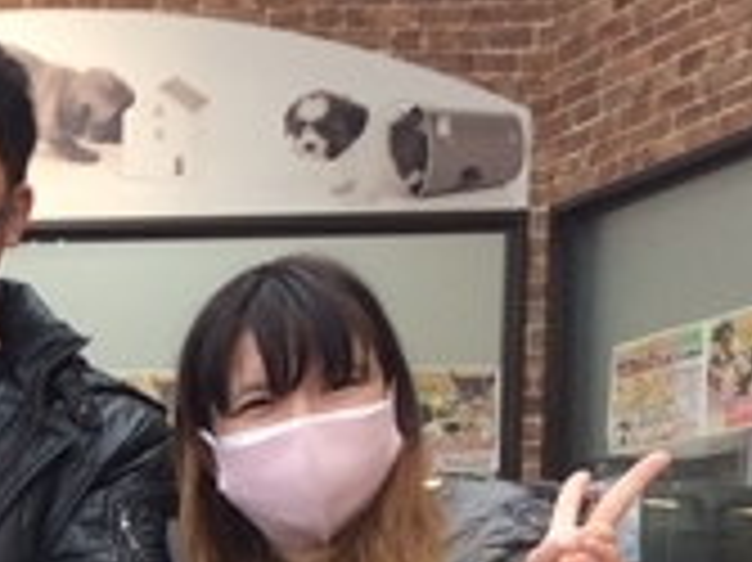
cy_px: 895
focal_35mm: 115
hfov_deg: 16.0
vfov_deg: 12.1
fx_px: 2496
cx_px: -306
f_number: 2.4
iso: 40
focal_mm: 3.3
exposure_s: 1/24
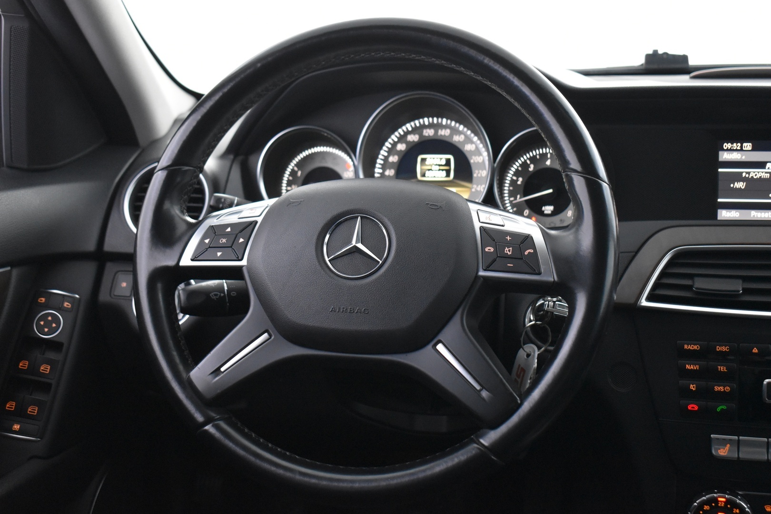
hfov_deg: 43.6
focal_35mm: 45
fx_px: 964
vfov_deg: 29.9
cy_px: 257
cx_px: 386
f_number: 4.2
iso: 3200
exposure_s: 1/20
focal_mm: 30
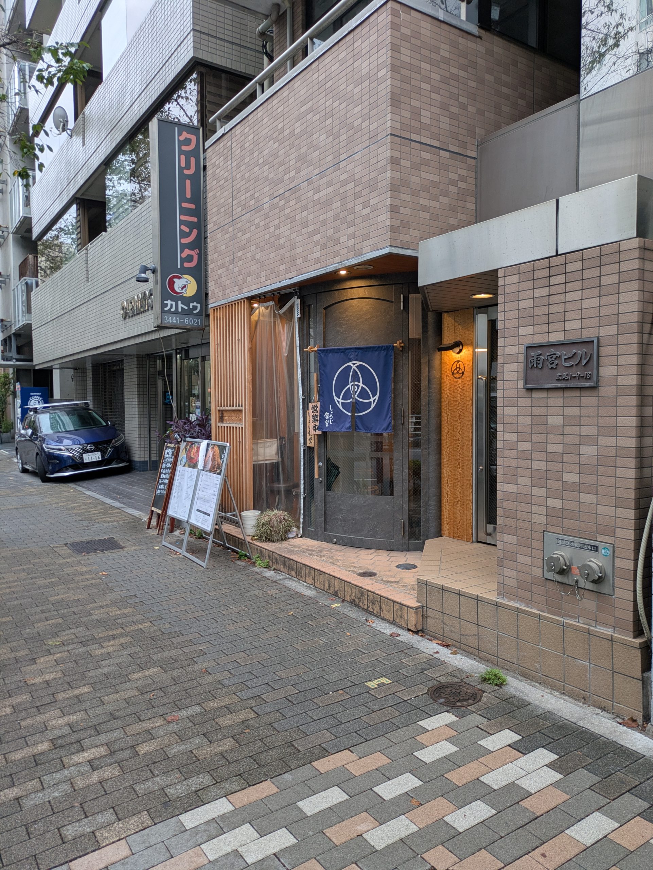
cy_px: 435
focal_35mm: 25
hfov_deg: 54.9
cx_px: 326
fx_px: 628
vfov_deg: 69.4
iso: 74
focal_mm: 5.43
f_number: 1.89
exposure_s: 1/100
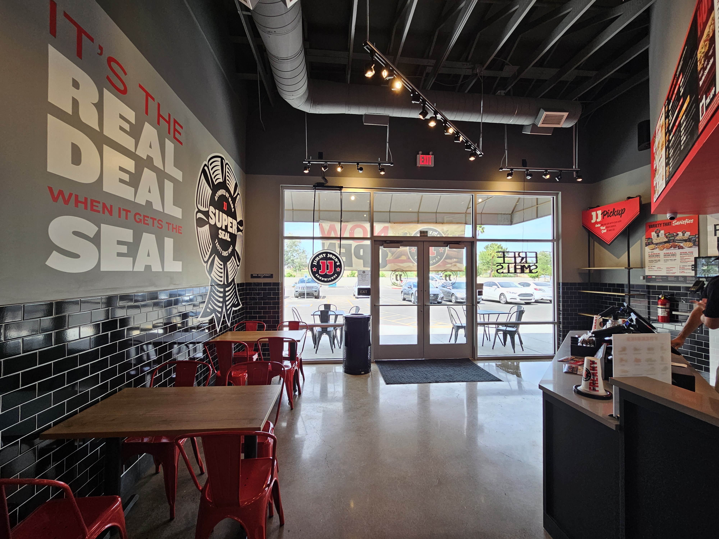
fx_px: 270
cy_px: 270
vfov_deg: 89.9
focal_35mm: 13
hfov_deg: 106.2
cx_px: 360
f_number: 2.2
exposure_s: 1/128
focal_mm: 2.2
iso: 50
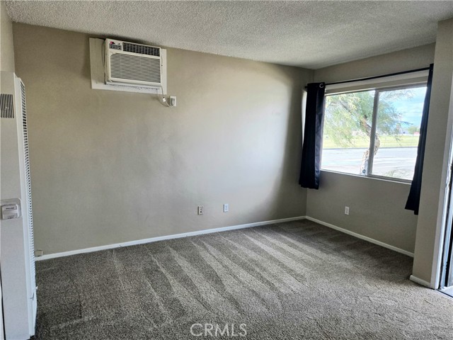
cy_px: 170
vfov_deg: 58.9
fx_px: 301
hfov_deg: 73.9
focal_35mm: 23
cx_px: 226
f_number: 1.8
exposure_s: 1/526
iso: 100
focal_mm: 5.4
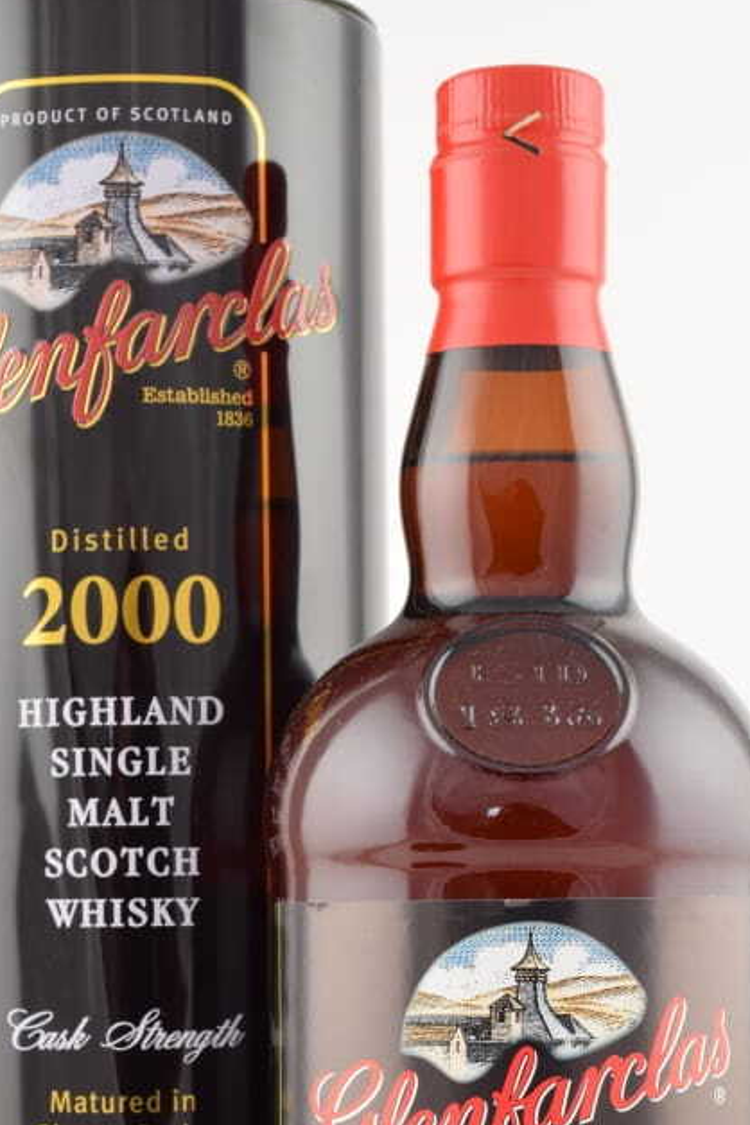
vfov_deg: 20.7
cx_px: 342
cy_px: 797
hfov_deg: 14.0
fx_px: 3062
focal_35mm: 98
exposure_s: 1/10
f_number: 10
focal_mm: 40
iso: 100
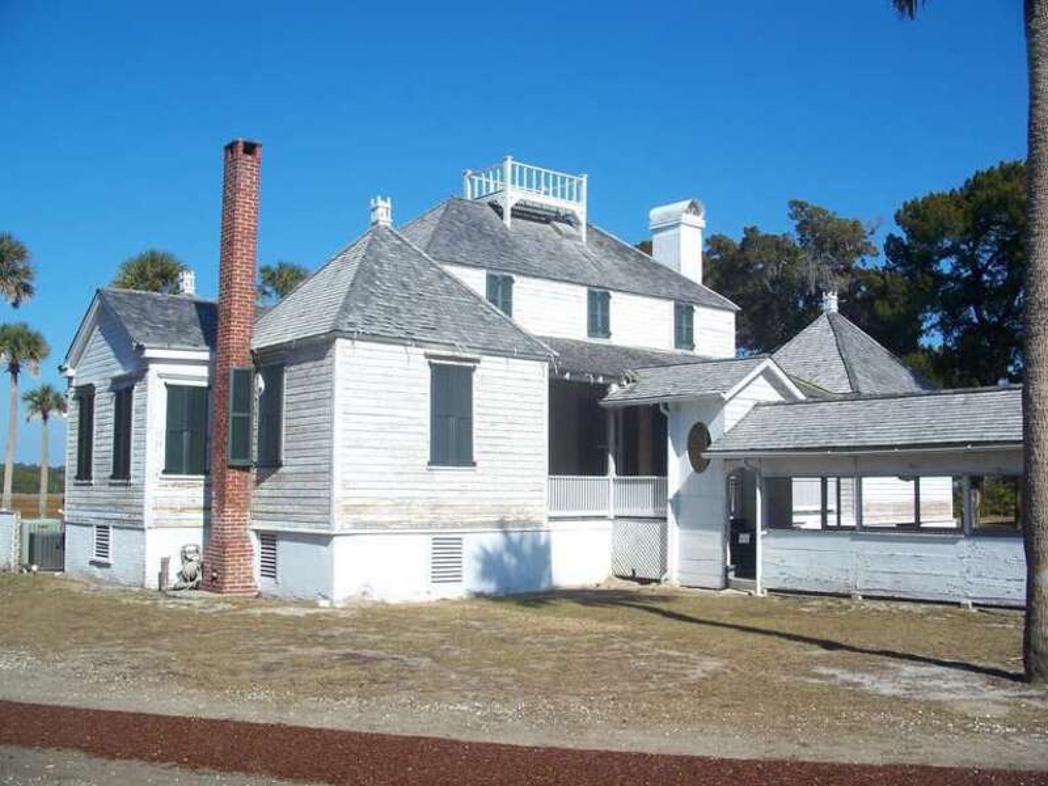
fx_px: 1120
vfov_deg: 38.7
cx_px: 524
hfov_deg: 50.1
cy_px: 393
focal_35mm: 37
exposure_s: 1/640
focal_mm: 7.8
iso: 64
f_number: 4
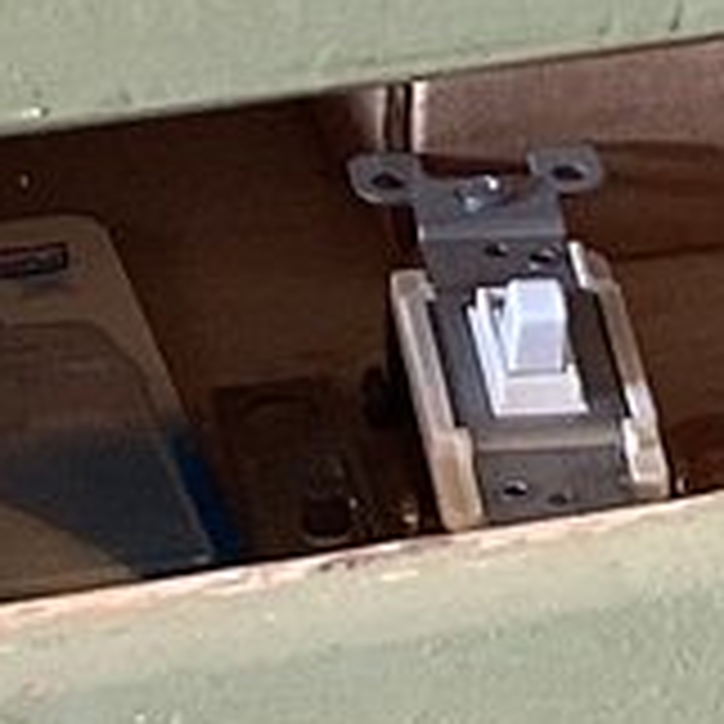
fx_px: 6081
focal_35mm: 257
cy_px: 492
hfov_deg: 6.5
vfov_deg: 6.8
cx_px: 1770
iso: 64
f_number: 2.4
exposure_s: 1/60
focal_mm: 3.3
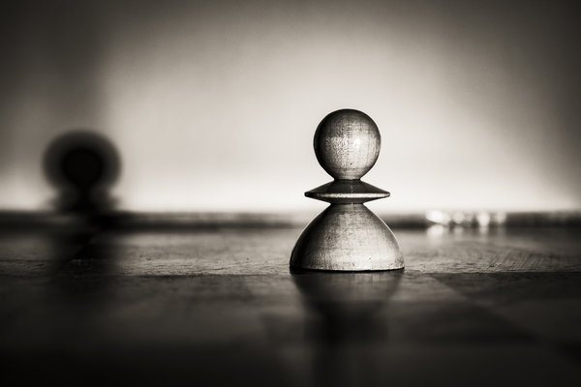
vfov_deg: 19.7
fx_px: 1113
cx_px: 290
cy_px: 194
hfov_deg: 29.2
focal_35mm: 69
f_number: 5
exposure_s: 1/6
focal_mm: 46
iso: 400
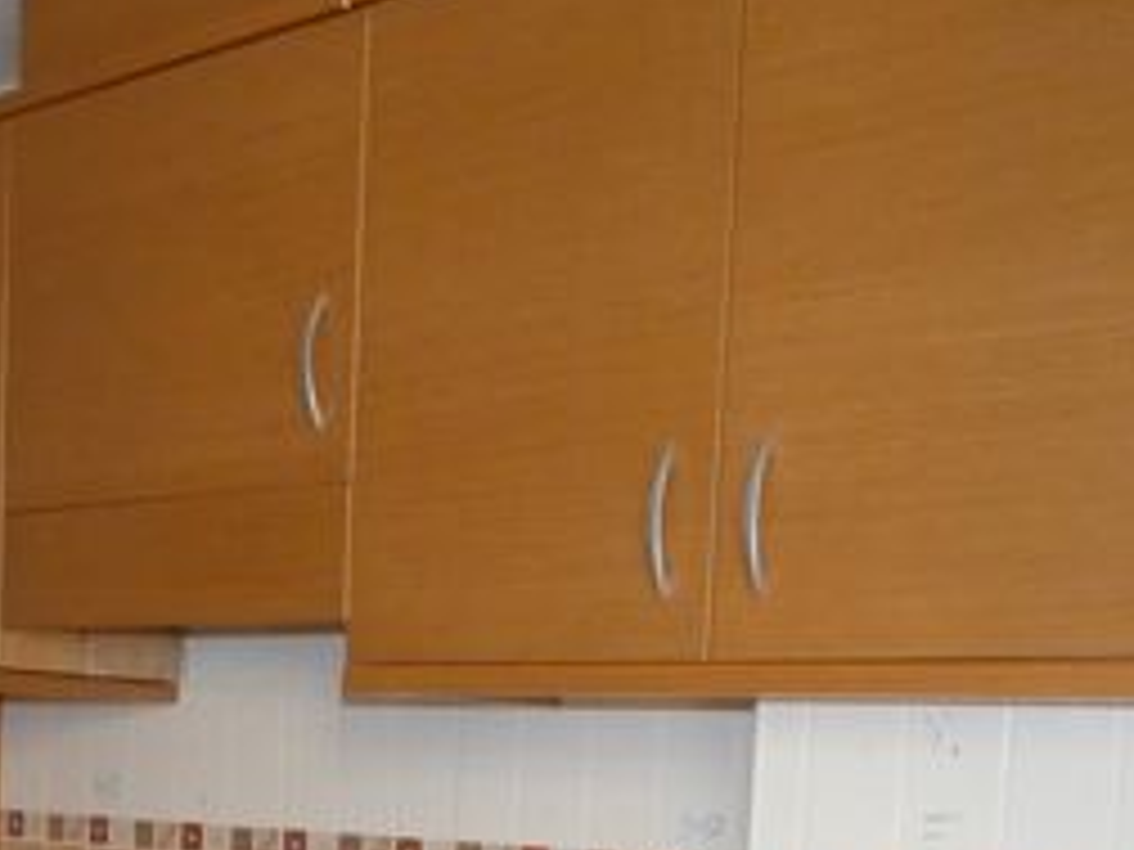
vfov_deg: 24.3
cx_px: 281
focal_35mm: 56
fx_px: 1835
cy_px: 949
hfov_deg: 33.6
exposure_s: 1/60
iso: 800
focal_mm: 3.6
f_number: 2.8
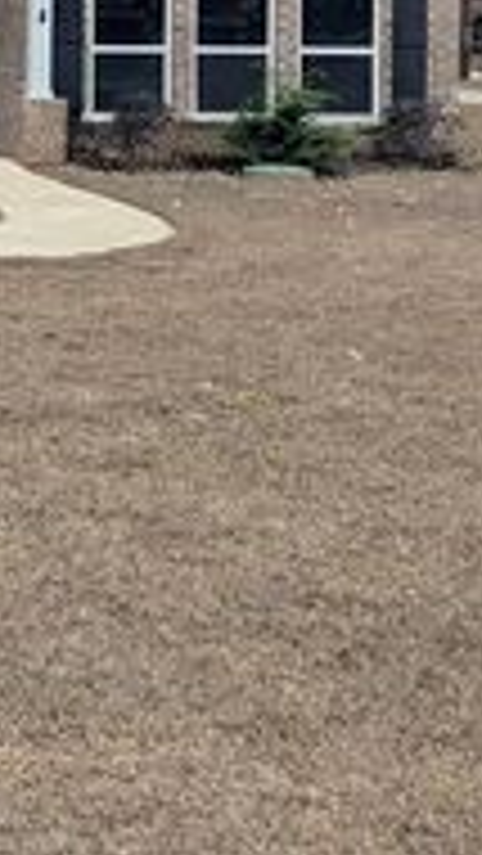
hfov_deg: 14.6
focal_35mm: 69
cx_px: -464
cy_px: 14
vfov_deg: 28.8
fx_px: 1566
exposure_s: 1/1919
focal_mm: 6.81
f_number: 1.85
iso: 49
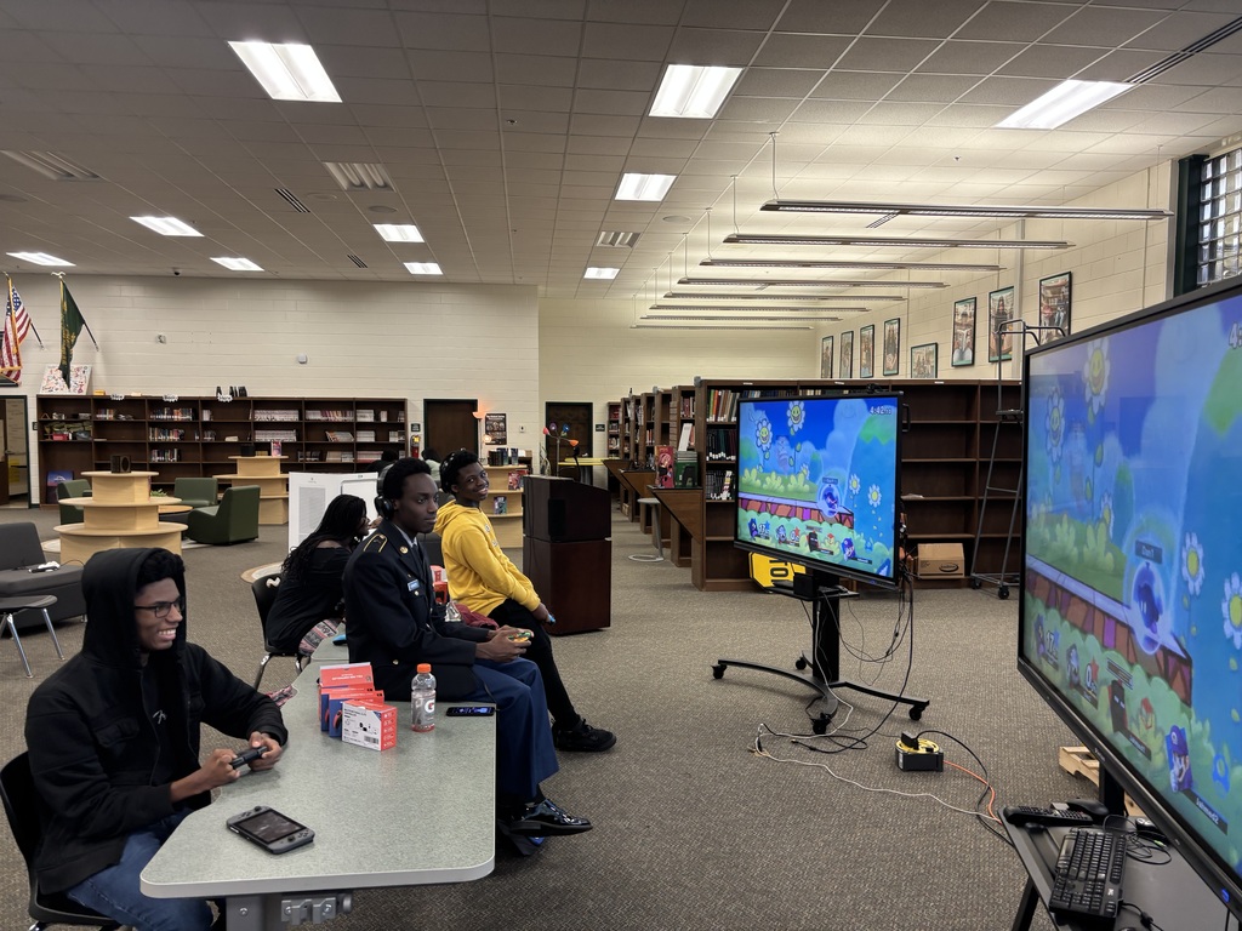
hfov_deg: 67.3
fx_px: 933
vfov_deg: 53.1
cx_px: 621
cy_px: 466
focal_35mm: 26
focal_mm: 5.96
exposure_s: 1/57
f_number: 1.6
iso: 100
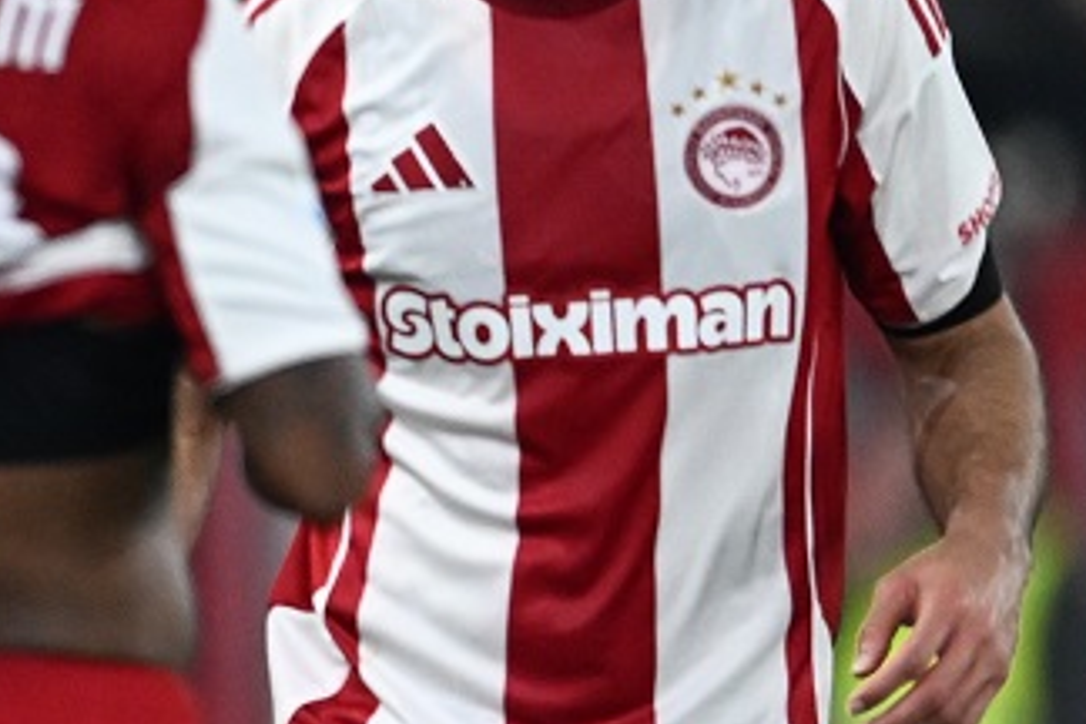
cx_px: -359
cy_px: 446
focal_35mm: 1111
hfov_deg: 1.9
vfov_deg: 1.2
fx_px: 33513
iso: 2000
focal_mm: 400
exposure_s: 1/1250
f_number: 2.8
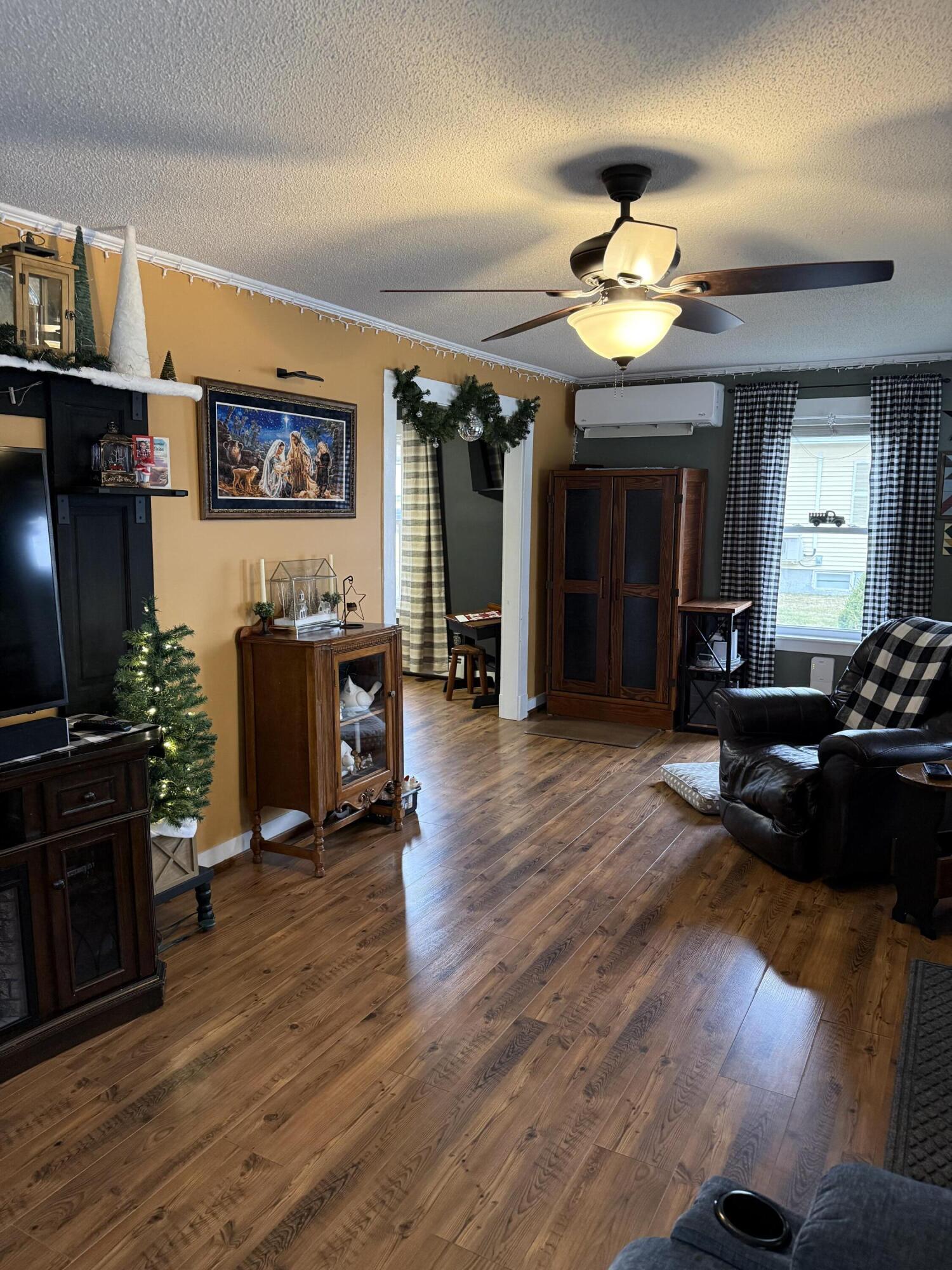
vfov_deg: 71.6
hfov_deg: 56.8
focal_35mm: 24
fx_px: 880
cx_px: 476
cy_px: 635
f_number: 1.78
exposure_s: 1/60
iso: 400
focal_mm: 6.76
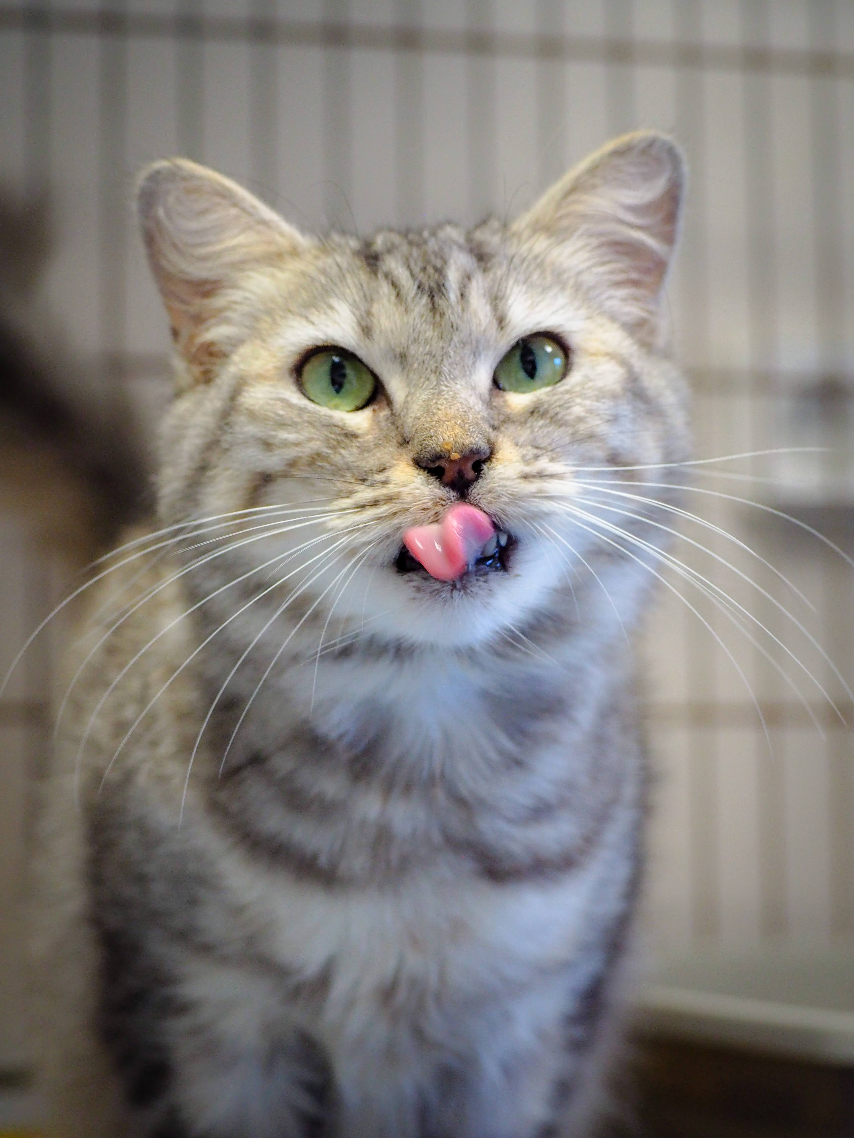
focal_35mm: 106
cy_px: 569
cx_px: 427
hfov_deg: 14.0
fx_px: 3486
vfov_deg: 18.5
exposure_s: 1/100
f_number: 4.3
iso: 1250
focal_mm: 53
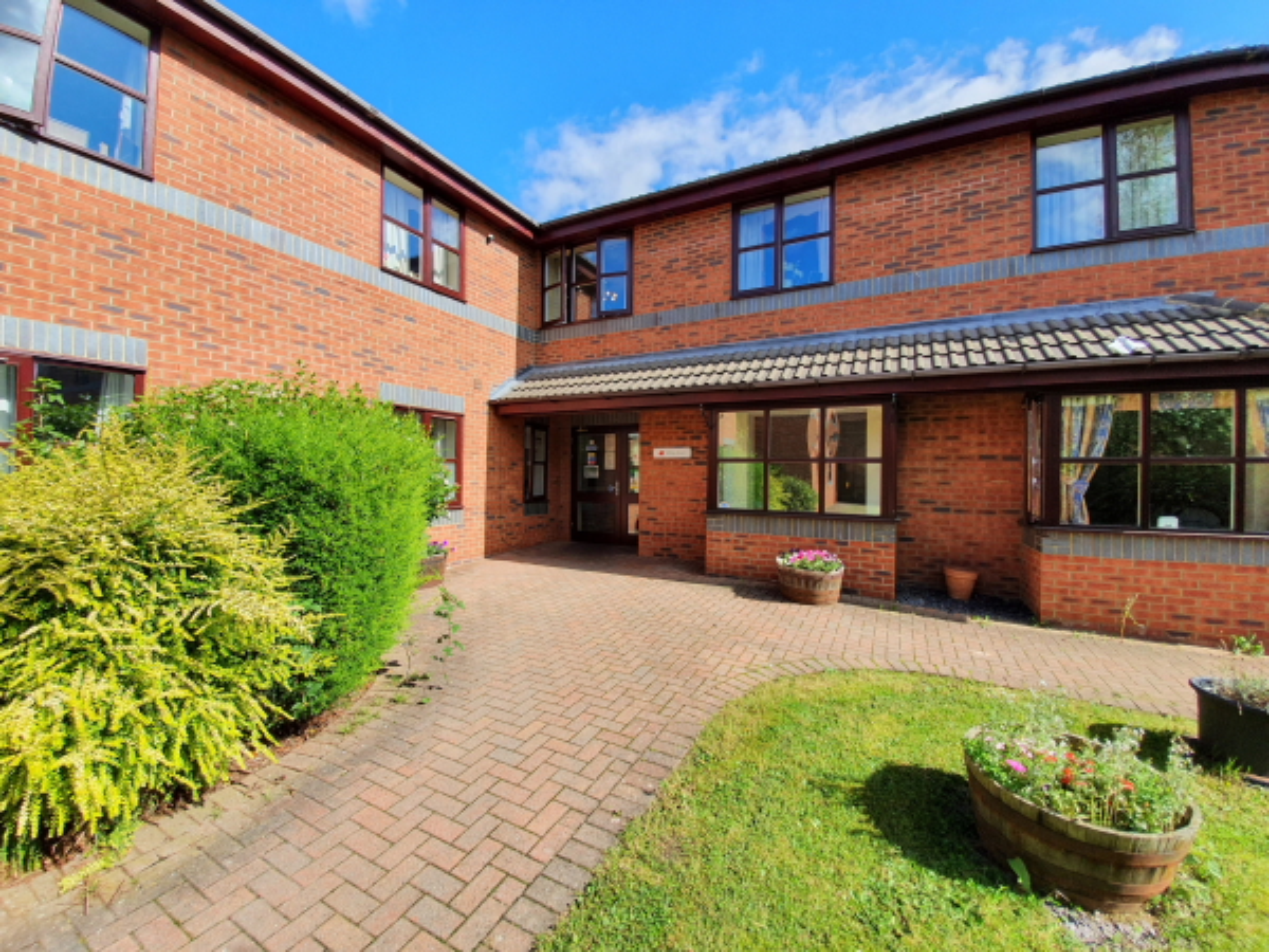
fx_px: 477
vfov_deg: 89.9
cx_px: 634
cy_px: 476
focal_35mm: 13
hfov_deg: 106.2
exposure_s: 1/624
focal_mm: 1.8
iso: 50
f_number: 2.2
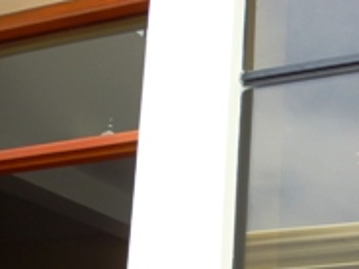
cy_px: 308
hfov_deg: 25.5
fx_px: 705
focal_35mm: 68
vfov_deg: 20.4
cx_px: 435
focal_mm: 5
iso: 100
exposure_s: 1/200
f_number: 3.1
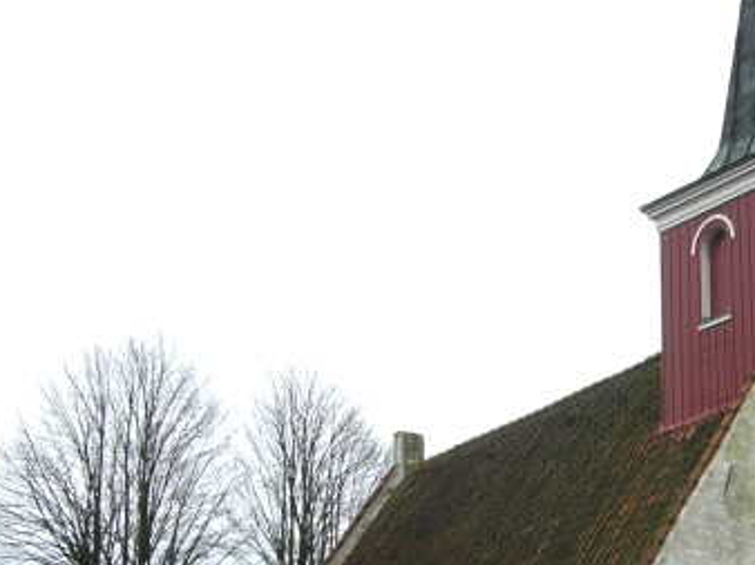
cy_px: 428
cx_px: 581
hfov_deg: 20.3
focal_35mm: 96
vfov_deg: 15.3
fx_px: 2092
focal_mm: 7.5
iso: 50
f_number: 4.8
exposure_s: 1/197
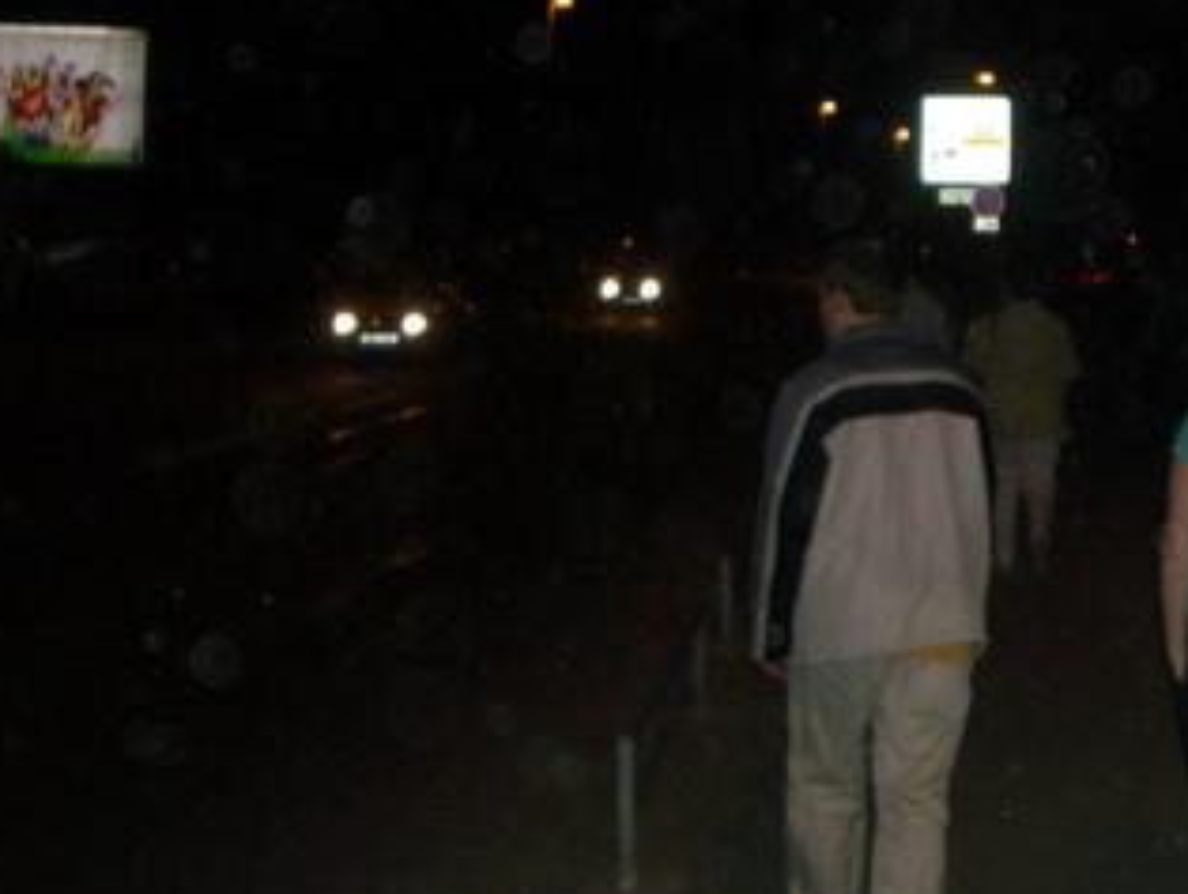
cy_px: 464
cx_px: 1090
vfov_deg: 20.8
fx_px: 2439
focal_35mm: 71
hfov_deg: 26.4
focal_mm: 5.8
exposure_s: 1/60
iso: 100
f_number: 2.6
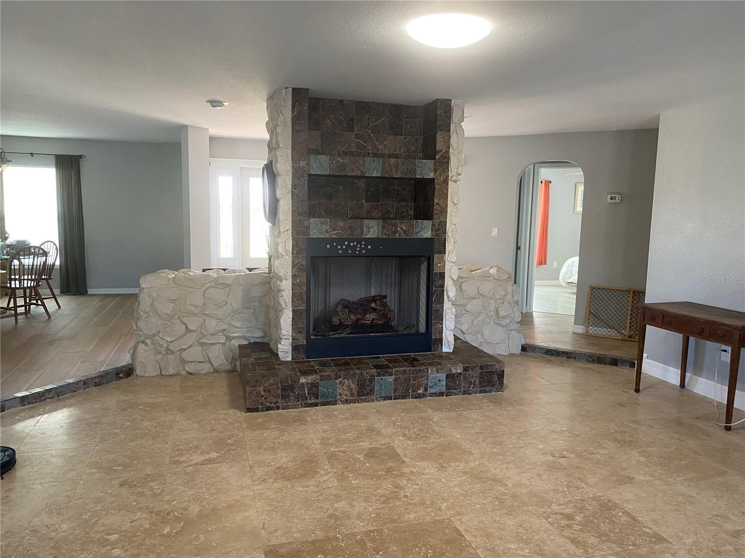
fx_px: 560
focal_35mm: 26
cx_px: 372
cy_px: 279
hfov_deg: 67.3
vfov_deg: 53.1
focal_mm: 4.25
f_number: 1.8
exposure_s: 1/60
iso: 250
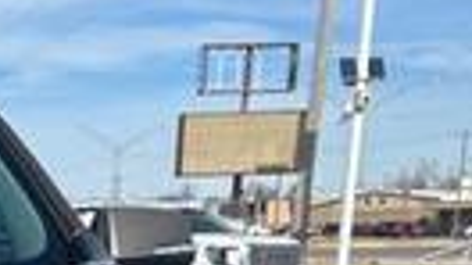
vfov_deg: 10.2
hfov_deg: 16.6
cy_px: 548
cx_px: -375
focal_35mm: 108
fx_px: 1351
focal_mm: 5.7
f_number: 1.5
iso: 50
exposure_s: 1/4274
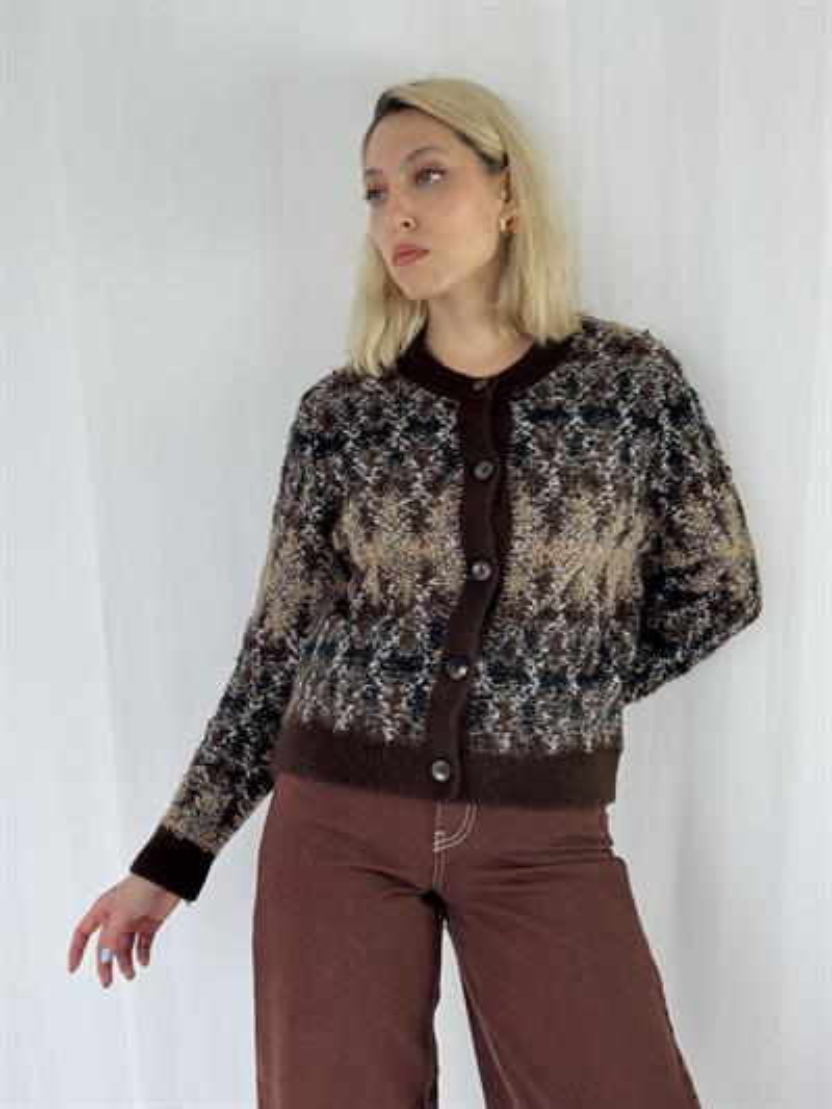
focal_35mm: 48
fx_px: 1538
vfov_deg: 39.6
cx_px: 416
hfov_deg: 30.3
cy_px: 554
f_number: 1.78
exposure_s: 1/100
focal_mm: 6.76
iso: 64
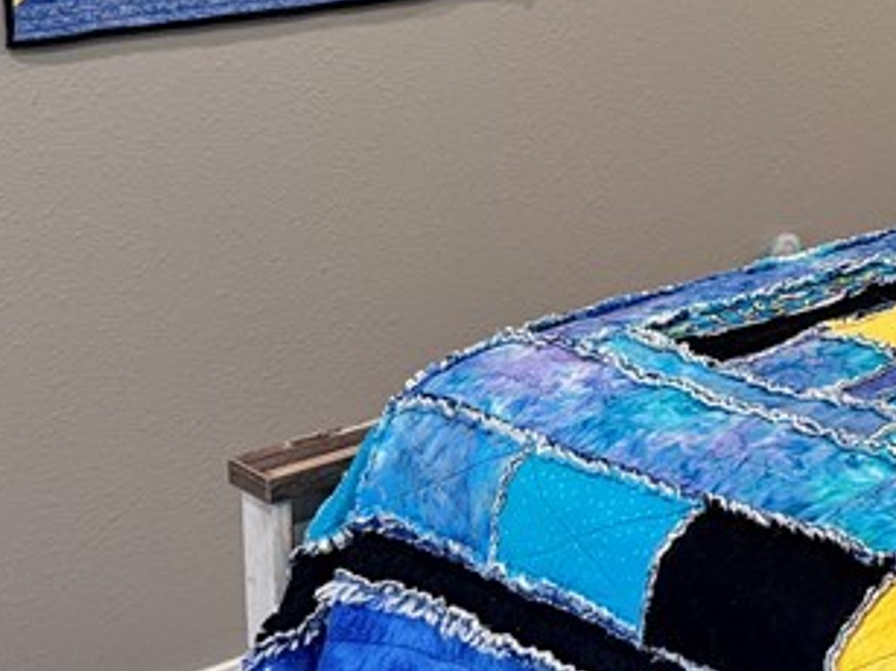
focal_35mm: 80
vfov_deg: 17.3
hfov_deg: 21.2
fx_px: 2070
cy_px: -213
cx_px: 1290
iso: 125
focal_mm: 6.76
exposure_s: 1/60
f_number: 1.78
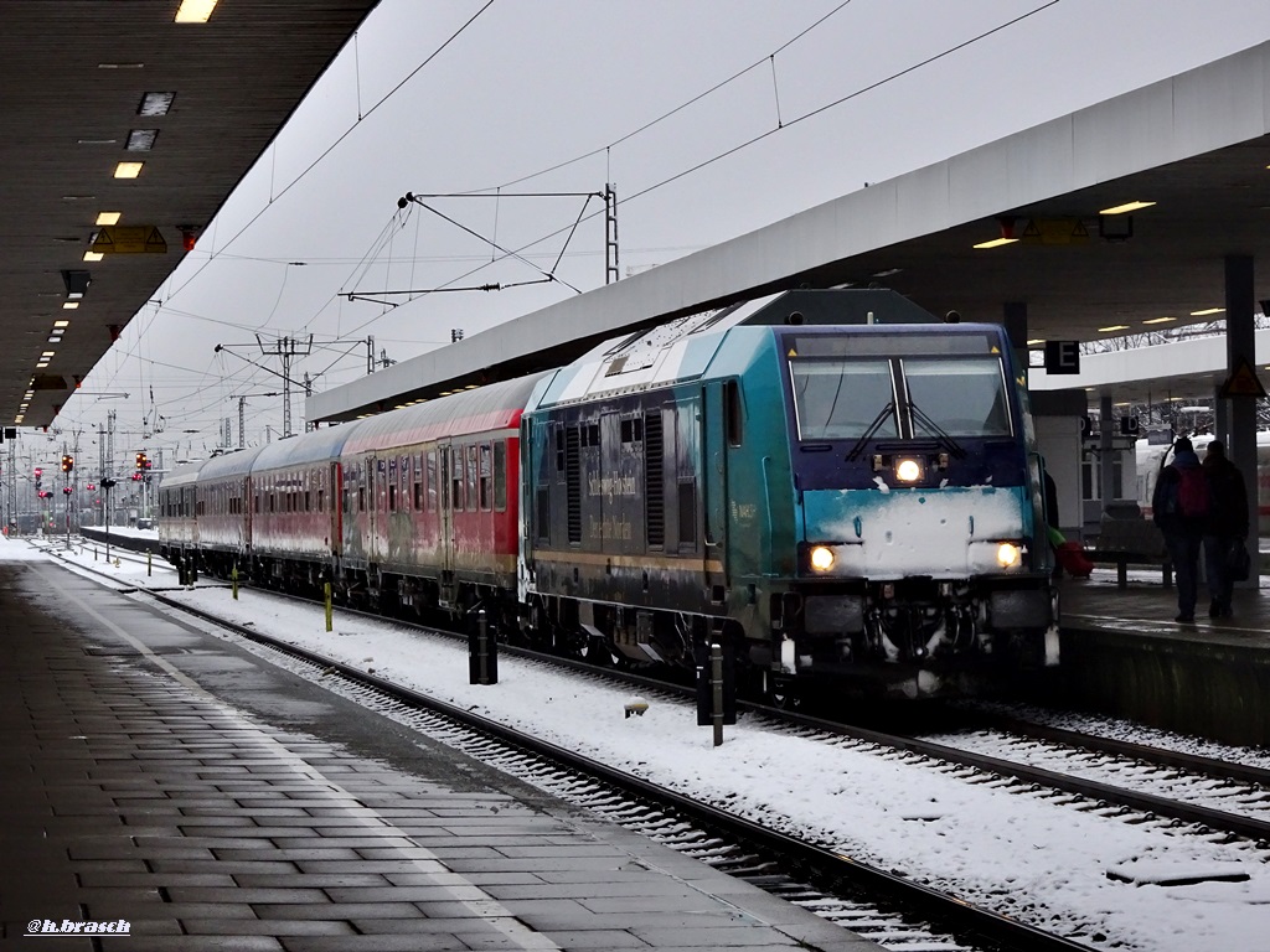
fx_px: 3962
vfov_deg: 13.7
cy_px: 476
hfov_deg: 18.2
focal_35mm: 108
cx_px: 635
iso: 320
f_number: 5.6
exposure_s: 1/125
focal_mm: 18.53
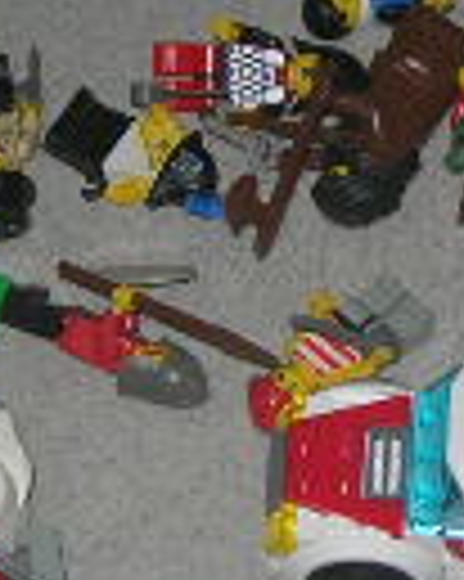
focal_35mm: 184
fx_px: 3162
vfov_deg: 10.5
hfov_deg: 8.3
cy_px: 211
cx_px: 586
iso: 64
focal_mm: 7.8
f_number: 2.8
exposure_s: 1/60.1
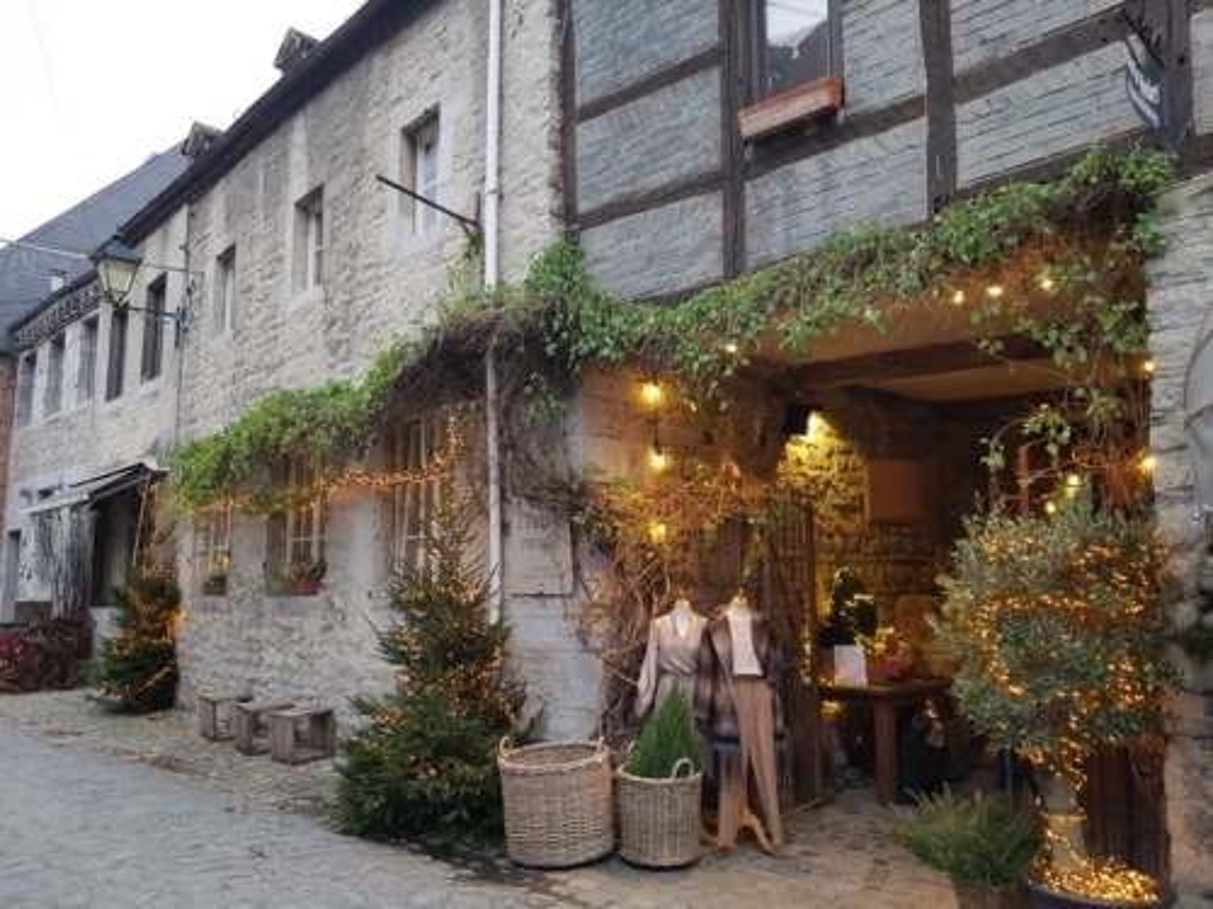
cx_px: 606
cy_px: 454
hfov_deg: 67.3
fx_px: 911
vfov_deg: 53.1
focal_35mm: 26
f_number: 1.7
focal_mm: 4.2
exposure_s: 1/50
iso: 160
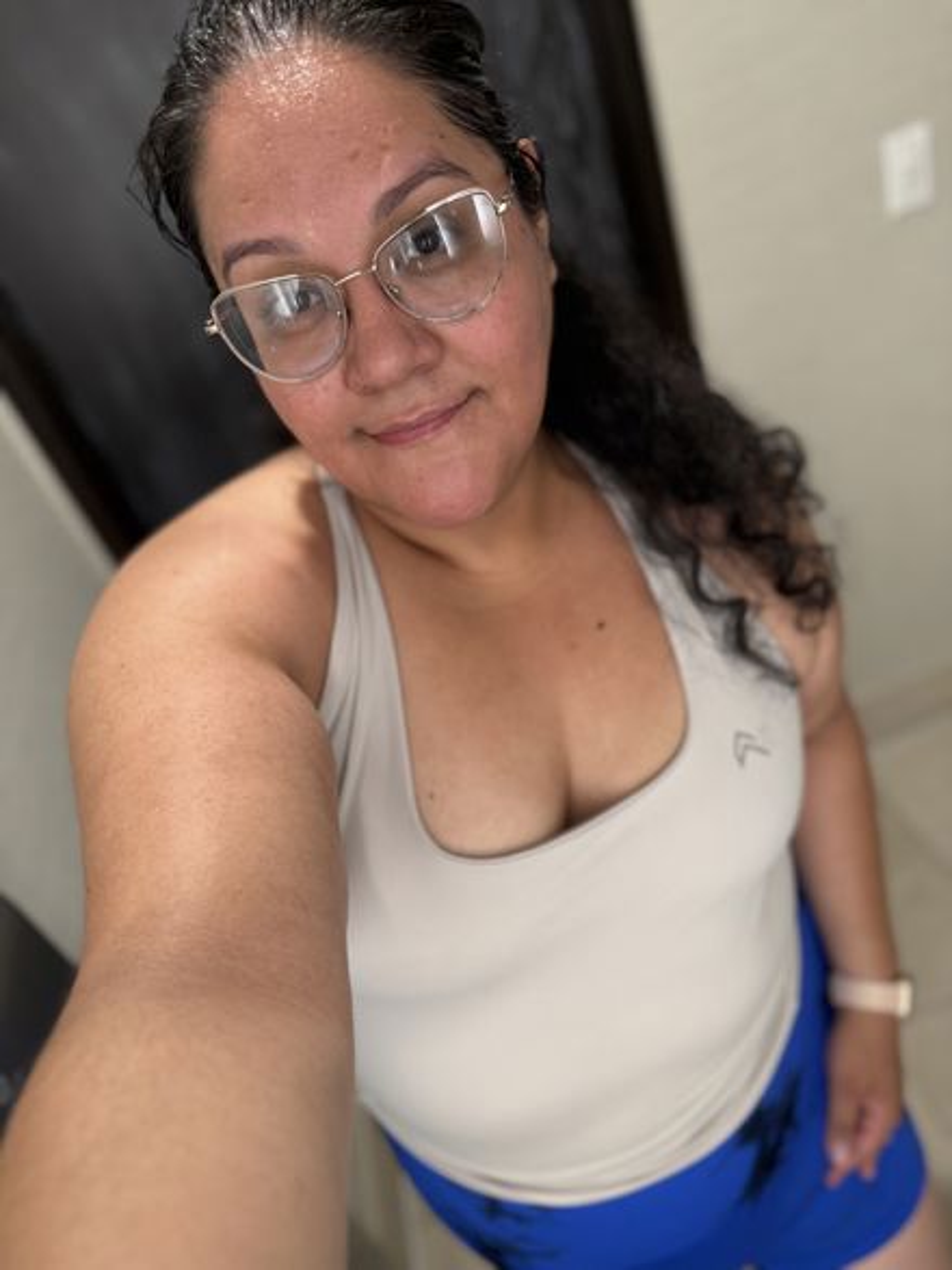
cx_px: 476
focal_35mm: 24
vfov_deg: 71.6
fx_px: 880
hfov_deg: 56.8
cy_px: 635
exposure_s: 1/60
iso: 200
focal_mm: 6.76
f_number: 1.78
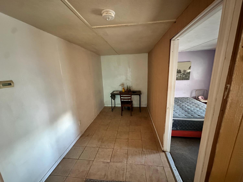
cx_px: 122
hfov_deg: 102.1
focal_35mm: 14
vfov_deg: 85.7
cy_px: 91
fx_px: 98
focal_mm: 2.22
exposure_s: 1/30
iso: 1250
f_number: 2.2
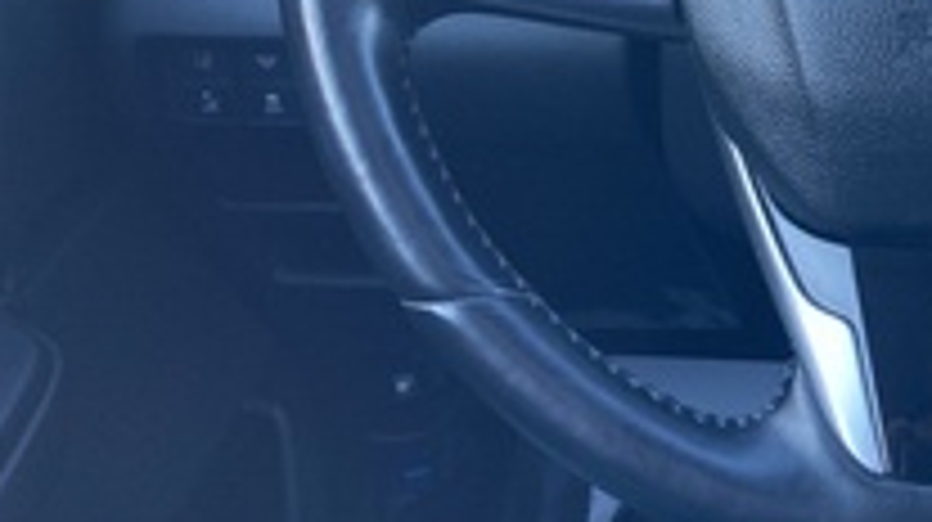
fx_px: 1531
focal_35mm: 62
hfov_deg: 31.6
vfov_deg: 18.5
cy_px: -79
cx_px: 900
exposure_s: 1/97
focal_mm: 3.99
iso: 80
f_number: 1.8
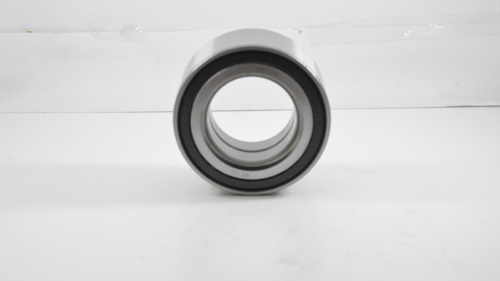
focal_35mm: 76
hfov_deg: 27.9
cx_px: 251
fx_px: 1008
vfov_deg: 15.9
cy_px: 115
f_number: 8
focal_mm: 48
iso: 3200
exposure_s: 1/100
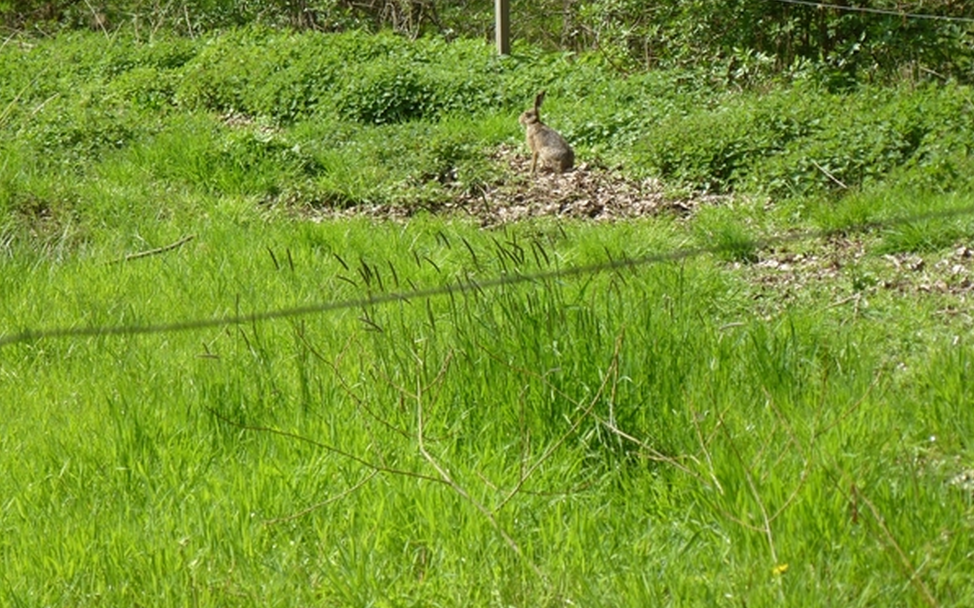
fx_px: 5149
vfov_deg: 6.8
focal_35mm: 194
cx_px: 488
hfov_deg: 10.8
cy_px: 253
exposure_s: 1/250
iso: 100
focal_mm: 32.6
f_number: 5.4
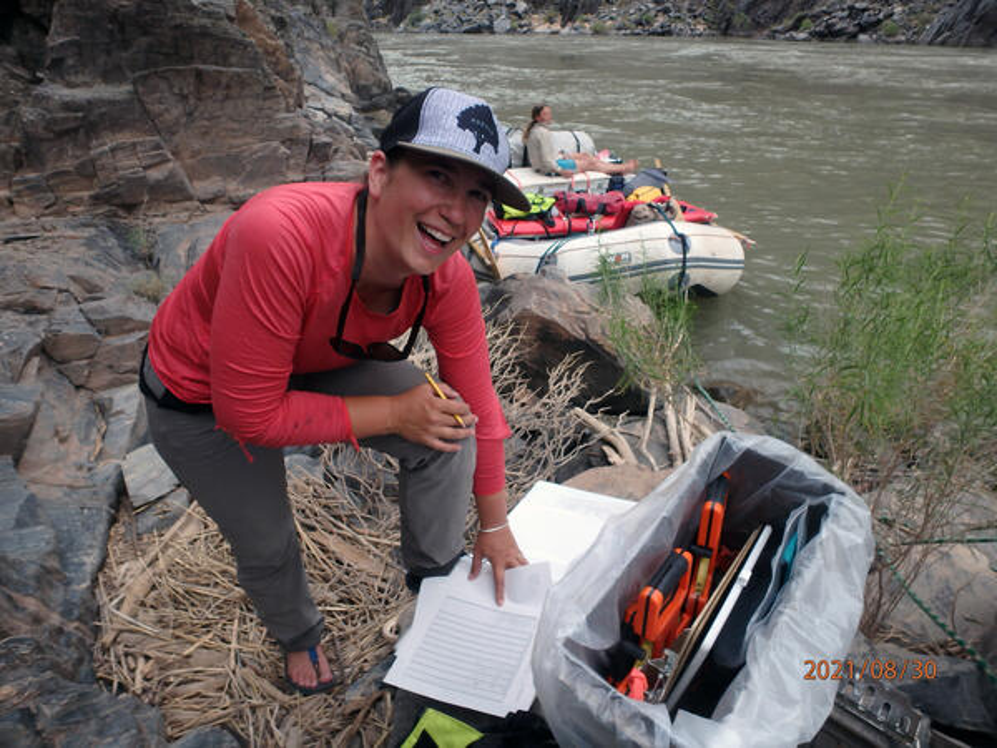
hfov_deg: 79.0
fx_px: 605
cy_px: 374
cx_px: 498
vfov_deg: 63.4
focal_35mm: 21
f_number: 3.5
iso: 125
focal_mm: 3.7
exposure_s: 1/160
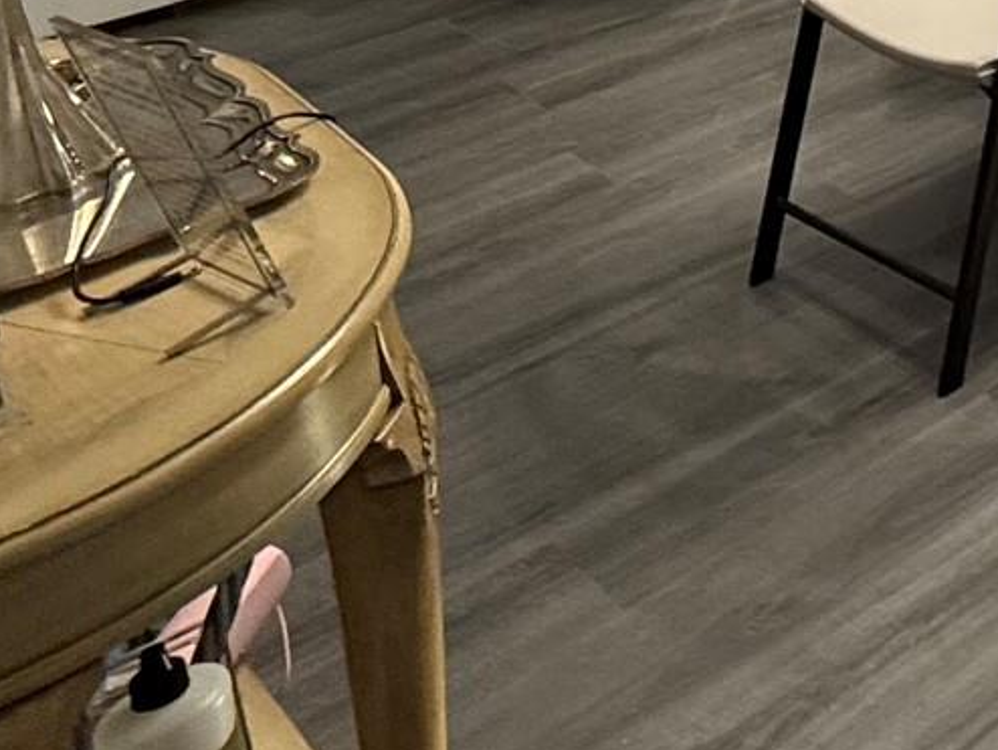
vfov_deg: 20.4
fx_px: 1673
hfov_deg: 23.2
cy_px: -467
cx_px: 1661
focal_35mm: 58
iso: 250
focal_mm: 2.22
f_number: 2.2
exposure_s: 1/120
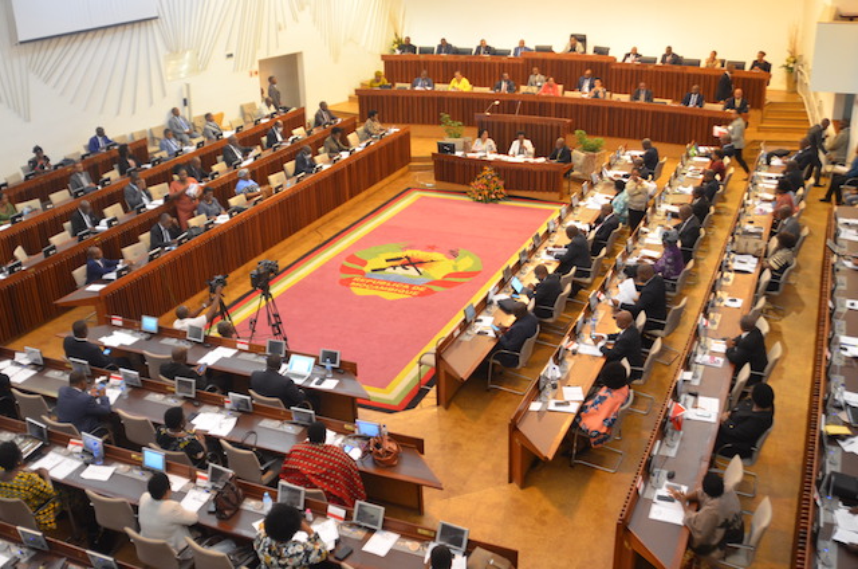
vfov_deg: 36.7
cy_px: 284
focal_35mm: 36
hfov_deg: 53.2
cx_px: 429
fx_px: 856
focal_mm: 24
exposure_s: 1/40
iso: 800
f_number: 3.2
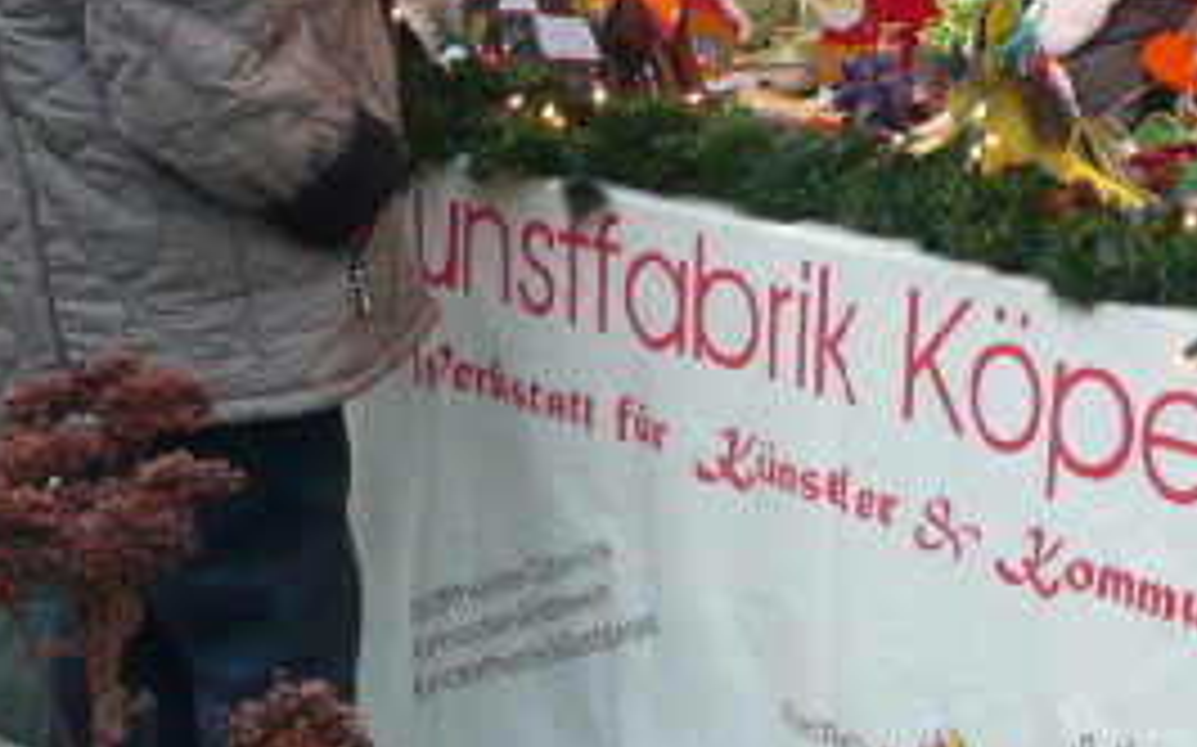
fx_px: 3326
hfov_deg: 19.9
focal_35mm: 102
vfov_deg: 12.5
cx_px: 1166
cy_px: -153
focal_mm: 5.2
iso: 100
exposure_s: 1/40
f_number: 3.5
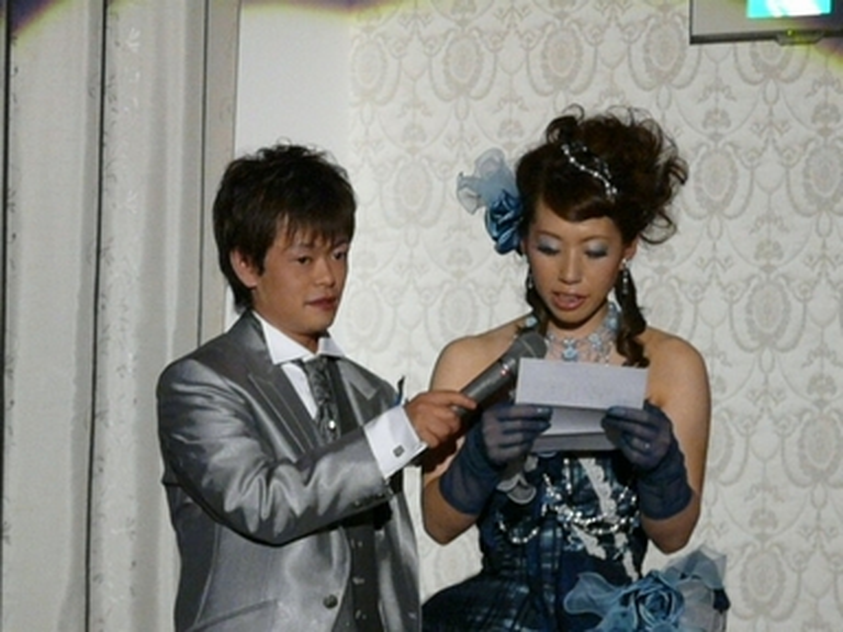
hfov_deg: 11.6
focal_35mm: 171
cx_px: 422
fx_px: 4164
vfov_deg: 8.7
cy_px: 316
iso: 1600
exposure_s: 1/80
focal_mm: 28.1
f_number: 3.6
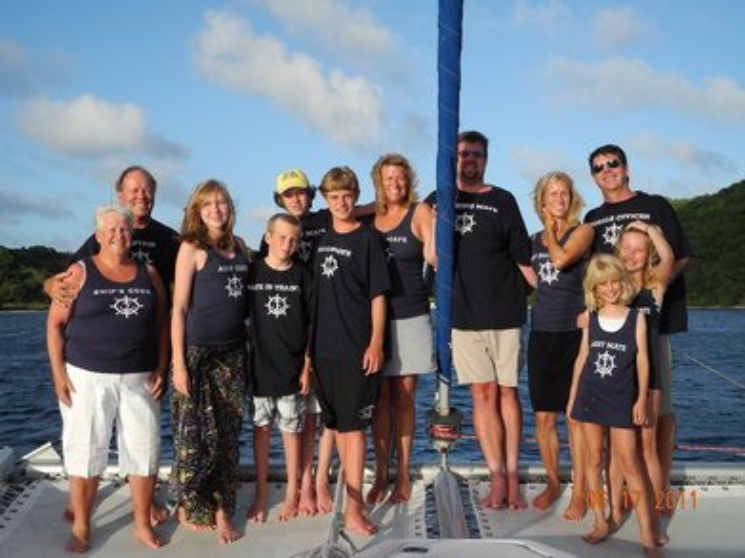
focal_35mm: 41
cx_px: 372
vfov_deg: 35.1
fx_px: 882
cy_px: 279
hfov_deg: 45.8
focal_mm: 8.8
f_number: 3.2
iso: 100
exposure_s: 1/1082
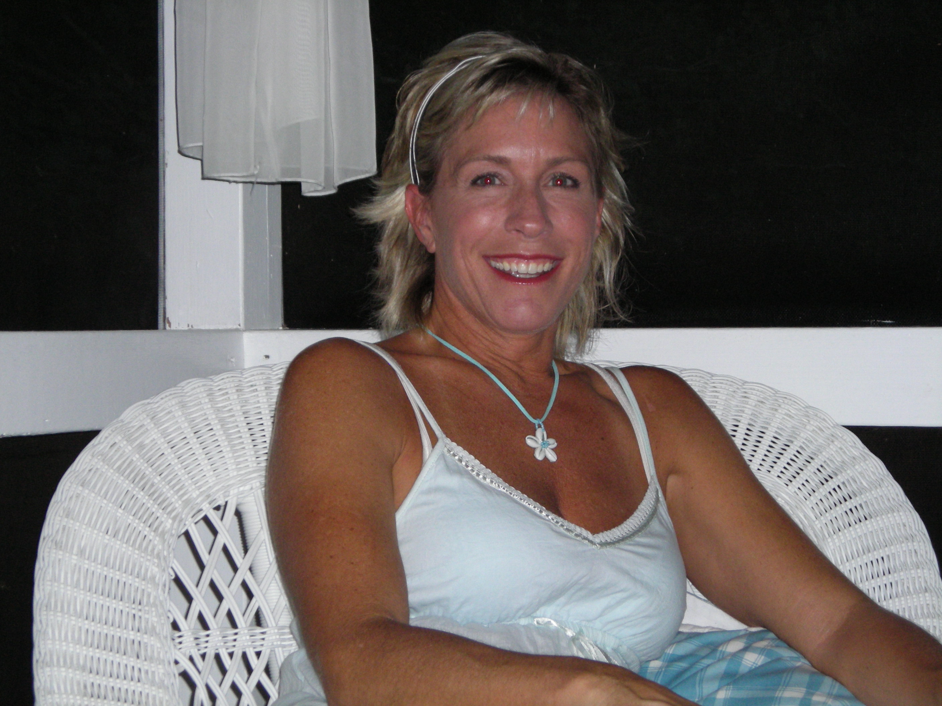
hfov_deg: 19.1
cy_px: 353
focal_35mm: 103
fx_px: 2803
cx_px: 471
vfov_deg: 14.4
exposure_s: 1/120
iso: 230
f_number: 4.9
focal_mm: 17
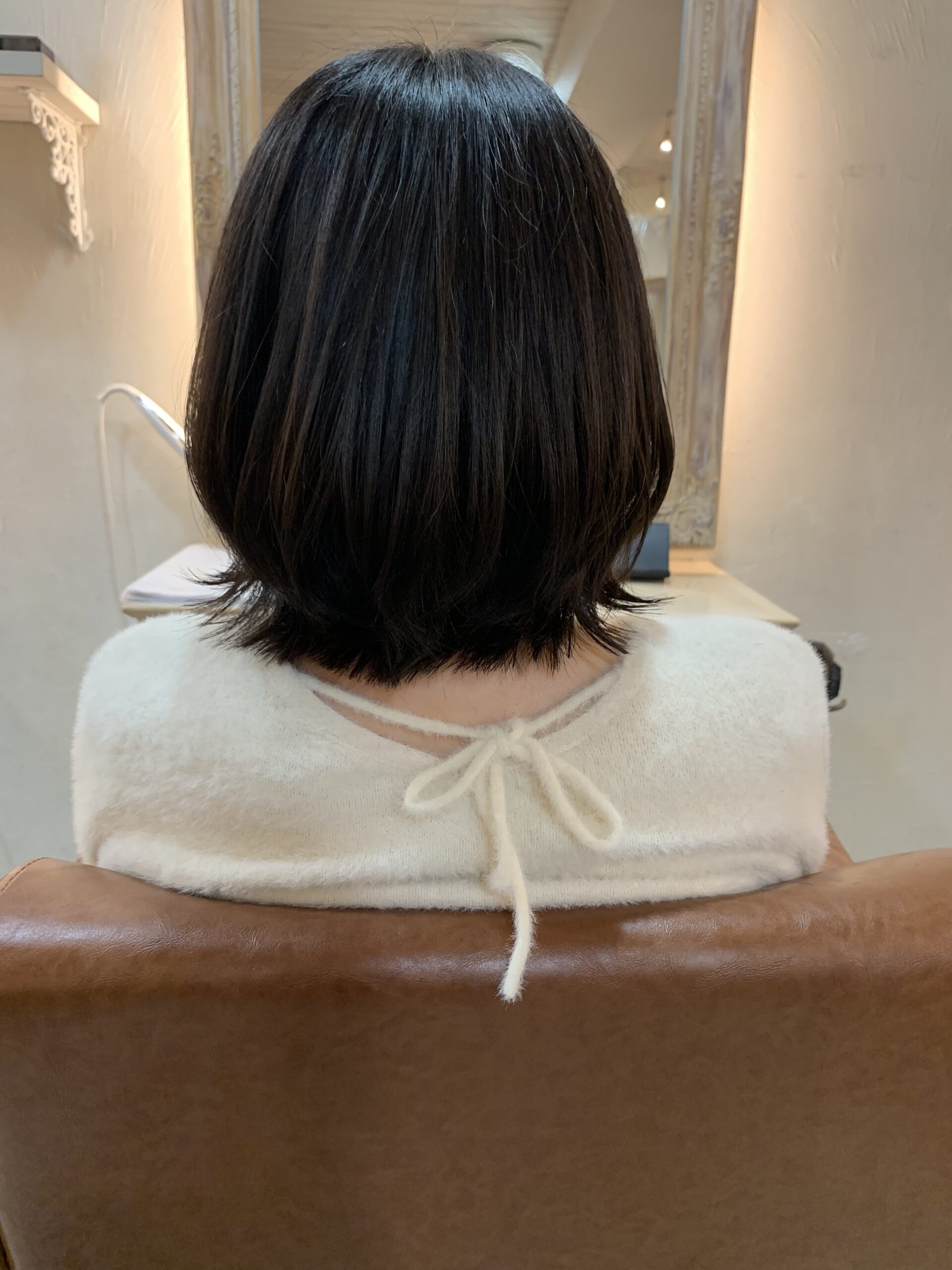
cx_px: 476
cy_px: 635
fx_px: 953
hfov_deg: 53.1
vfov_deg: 67.3
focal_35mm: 26
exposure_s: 1/50
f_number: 1.8
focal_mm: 4.25
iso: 125
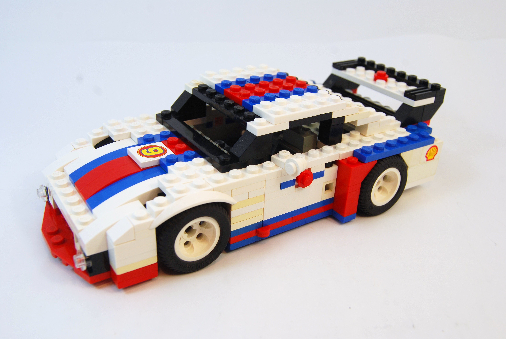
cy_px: 170
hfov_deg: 53.1
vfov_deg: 37.0
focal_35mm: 36
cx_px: 253
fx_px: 507
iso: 100
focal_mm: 24
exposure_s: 1/60
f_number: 8
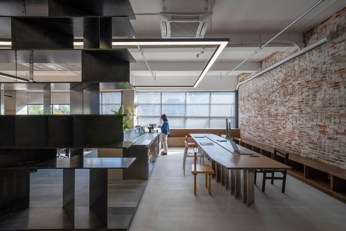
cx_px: 173
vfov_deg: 73.7
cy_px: 116
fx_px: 154
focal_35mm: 16
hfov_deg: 96.7
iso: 50
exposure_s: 1/13
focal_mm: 16
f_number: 14
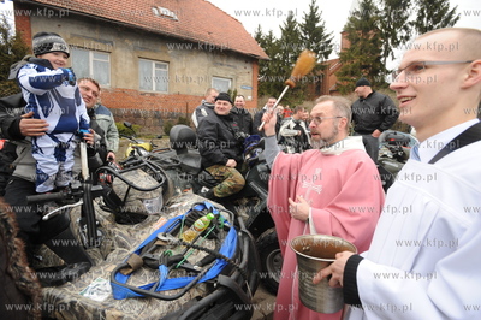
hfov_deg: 93.3
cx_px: 240
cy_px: 160
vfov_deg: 70.3
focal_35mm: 17
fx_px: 227
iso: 400
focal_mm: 17
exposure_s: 1/100
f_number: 5.6
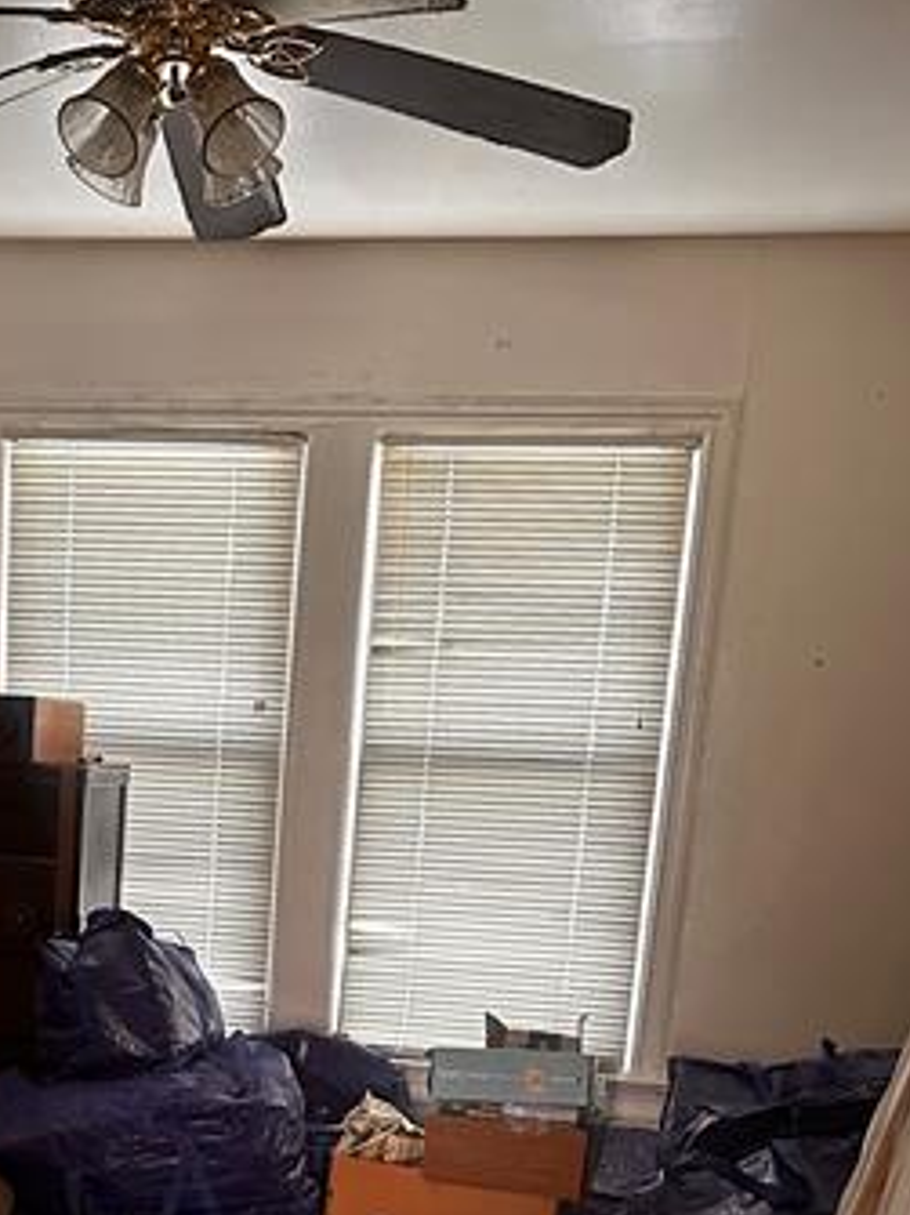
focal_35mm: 55
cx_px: 76
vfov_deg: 32.8
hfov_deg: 25.6
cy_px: 1135
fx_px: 1929
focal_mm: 6.86
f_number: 1.78
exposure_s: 1/60
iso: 800
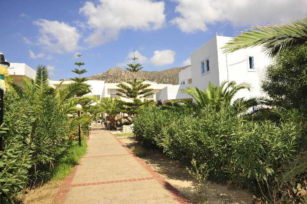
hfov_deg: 73.8
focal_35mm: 24
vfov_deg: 53.1
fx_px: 204
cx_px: 154
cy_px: 102
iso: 200
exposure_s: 1/250
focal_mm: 24
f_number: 13
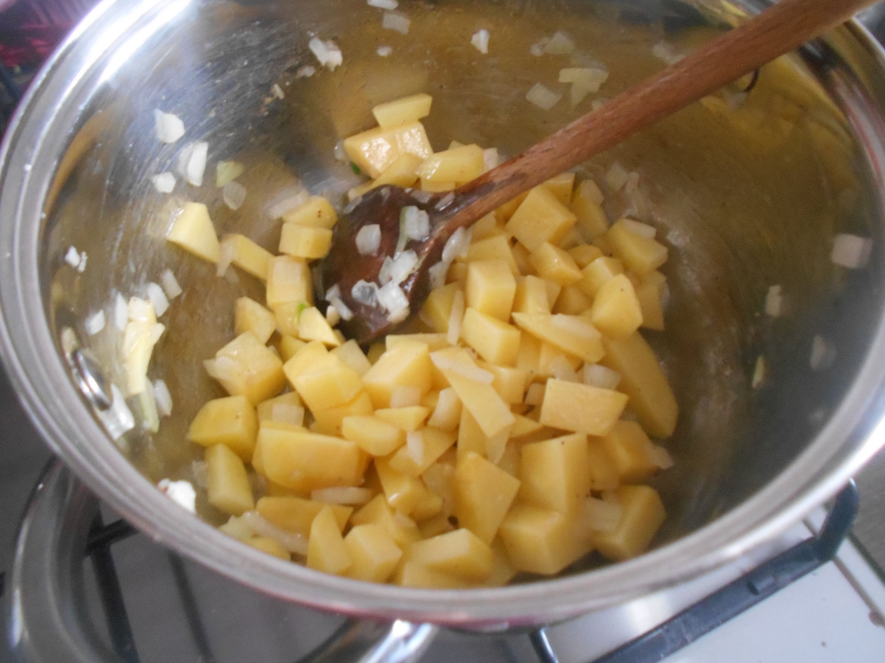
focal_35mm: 27
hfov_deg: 65.3
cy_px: 320
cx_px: 439
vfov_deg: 51.3
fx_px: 690
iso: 800
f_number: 3.2
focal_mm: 4.6
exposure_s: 1/20
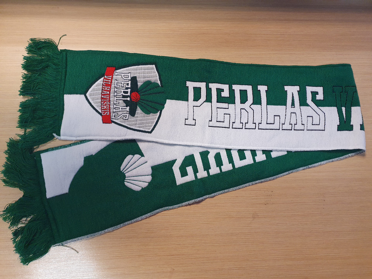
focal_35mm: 26
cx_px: 186
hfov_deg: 67.3
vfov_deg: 53.1
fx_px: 279
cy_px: 140
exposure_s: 1/50
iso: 250
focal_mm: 4.32
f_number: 1.5
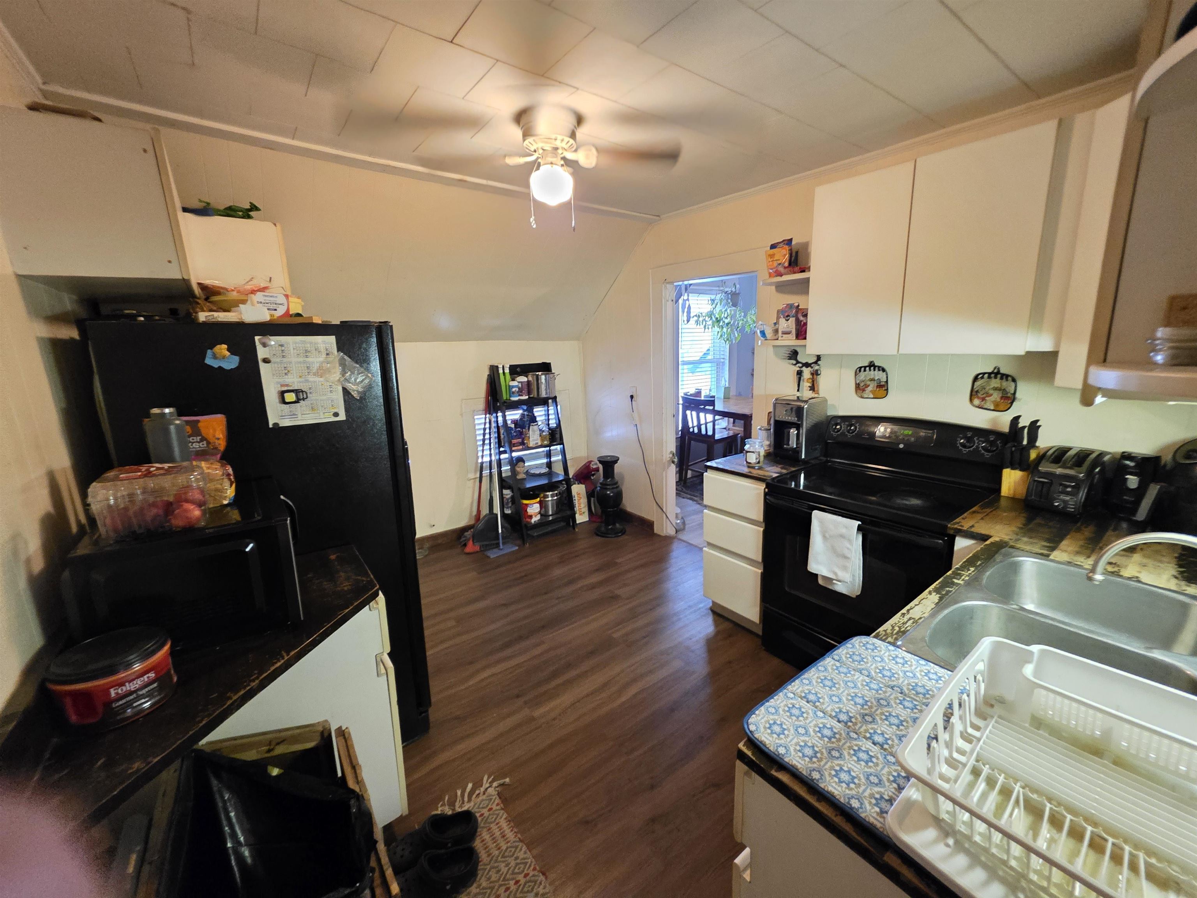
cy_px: 449
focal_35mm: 13
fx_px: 450
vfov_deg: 89.9
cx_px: 598
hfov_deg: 106.2
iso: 1250
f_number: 1.9
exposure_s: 1/60
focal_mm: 2.2
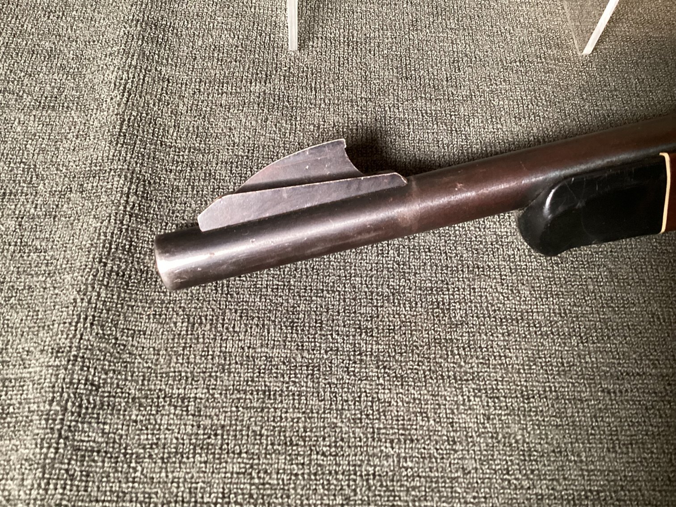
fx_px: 605
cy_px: 254
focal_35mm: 31
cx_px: 338
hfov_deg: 58.3
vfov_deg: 45.4
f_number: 2.4
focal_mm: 3.3
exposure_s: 1/33
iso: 320
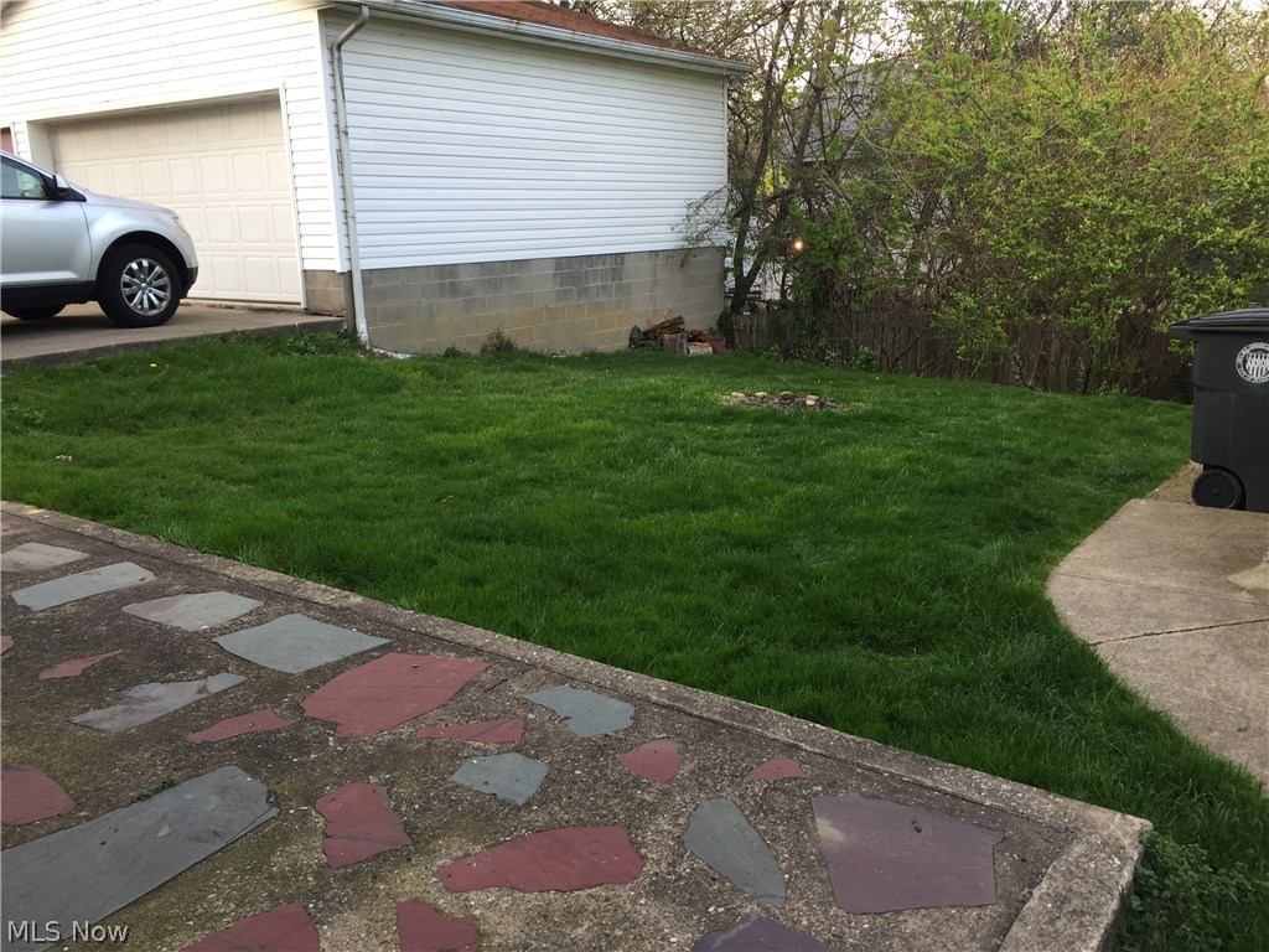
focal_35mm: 29
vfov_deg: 48.2
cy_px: 476
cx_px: 634
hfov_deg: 61.7
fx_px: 1063
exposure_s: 1/60
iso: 40
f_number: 2.2
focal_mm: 4.15
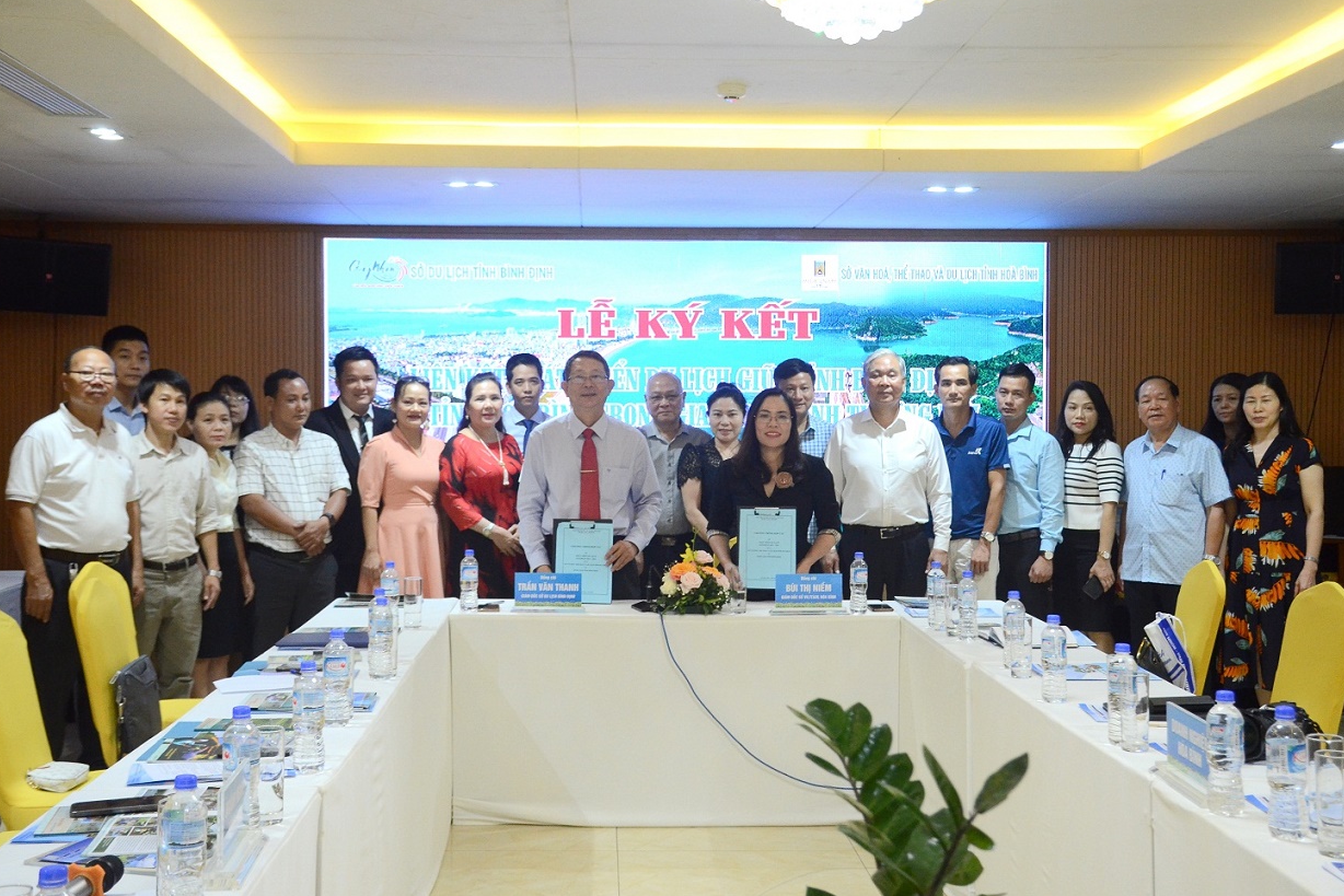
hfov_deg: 42.7
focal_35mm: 46
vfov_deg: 29.3
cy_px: 444
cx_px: 672
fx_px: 1717
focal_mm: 30
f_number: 5.6
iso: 1600
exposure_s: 1/100
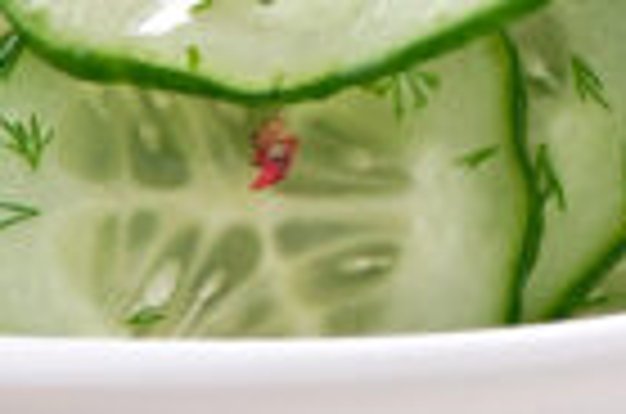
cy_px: -72
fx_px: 12810
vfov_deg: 1.9
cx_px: 306
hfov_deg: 2.8
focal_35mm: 738
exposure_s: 1/200
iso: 100
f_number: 13
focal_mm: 105
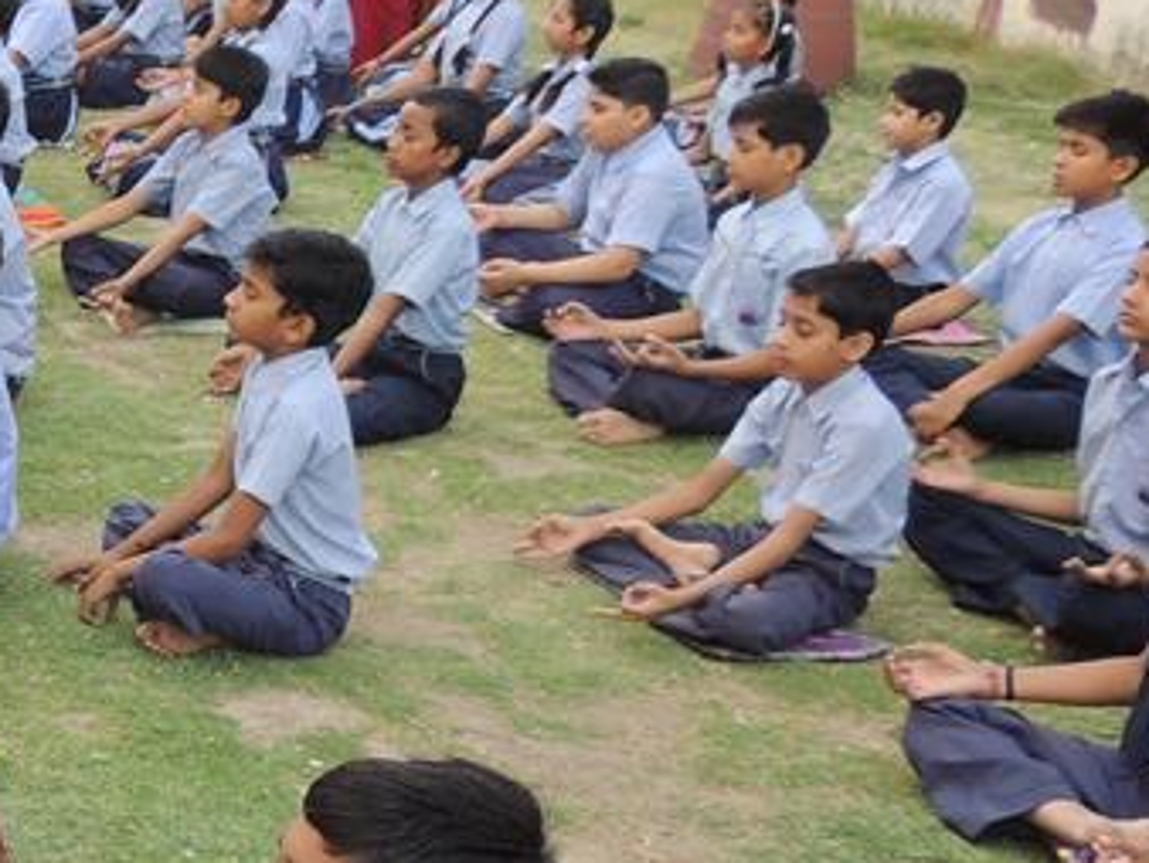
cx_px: -452
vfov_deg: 20.7
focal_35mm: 71
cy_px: 591
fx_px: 2358
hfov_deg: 23.3
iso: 100
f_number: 3
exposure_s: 1/100
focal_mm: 4.3
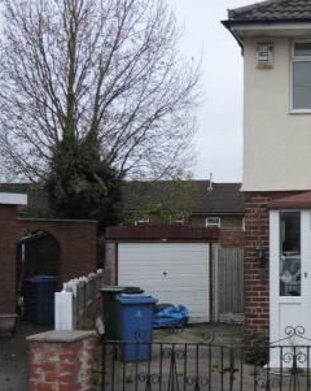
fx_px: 611
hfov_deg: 25.9
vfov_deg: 35.3
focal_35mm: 53
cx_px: 362
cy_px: 232
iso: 80
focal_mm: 6
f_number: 2
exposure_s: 1/100
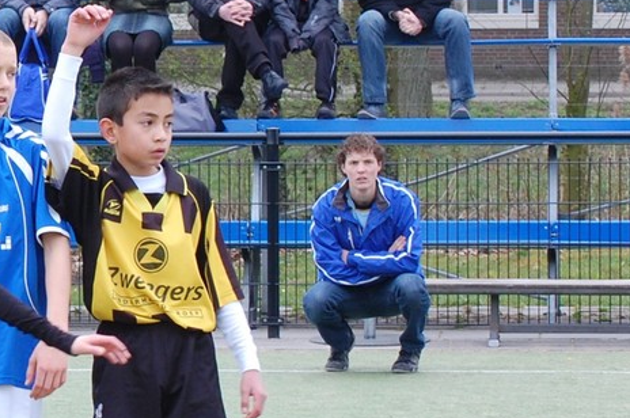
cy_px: 289
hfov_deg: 11.3
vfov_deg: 7.5
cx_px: 202
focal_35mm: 182
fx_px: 3182
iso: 400
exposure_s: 1/200
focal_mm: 55
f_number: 7.1
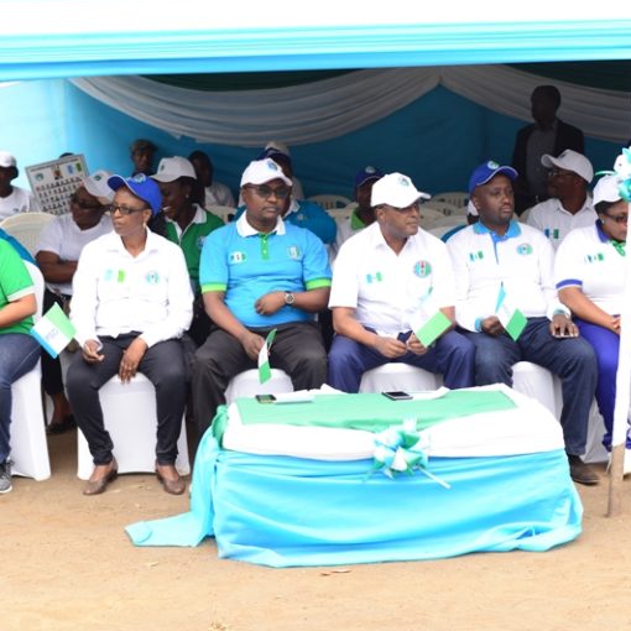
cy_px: 315
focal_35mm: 64
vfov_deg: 26.9
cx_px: 356
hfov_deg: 26.9
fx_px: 1320
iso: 320
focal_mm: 50
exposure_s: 1/400
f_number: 3.5
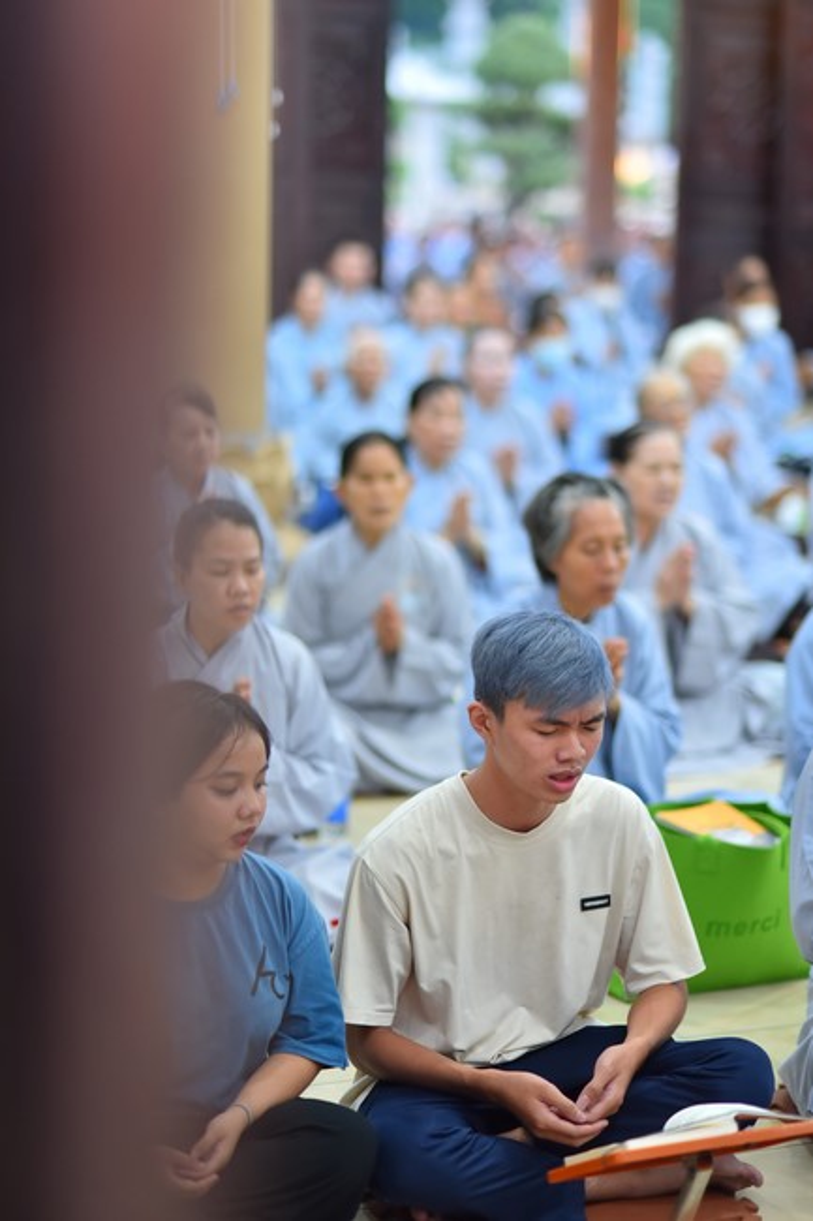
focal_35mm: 85
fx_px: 2881
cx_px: 406
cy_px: 610
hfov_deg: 16.1
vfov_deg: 23.9
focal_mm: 85
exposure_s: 1/100
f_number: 1.8
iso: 640
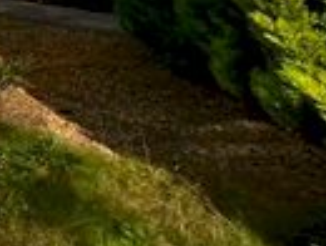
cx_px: -436
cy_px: -275
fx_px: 660
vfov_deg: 15.7
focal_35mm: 70
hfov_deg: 15.6
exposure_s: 1/3215
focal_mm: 1.57
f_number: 1.8
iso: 32
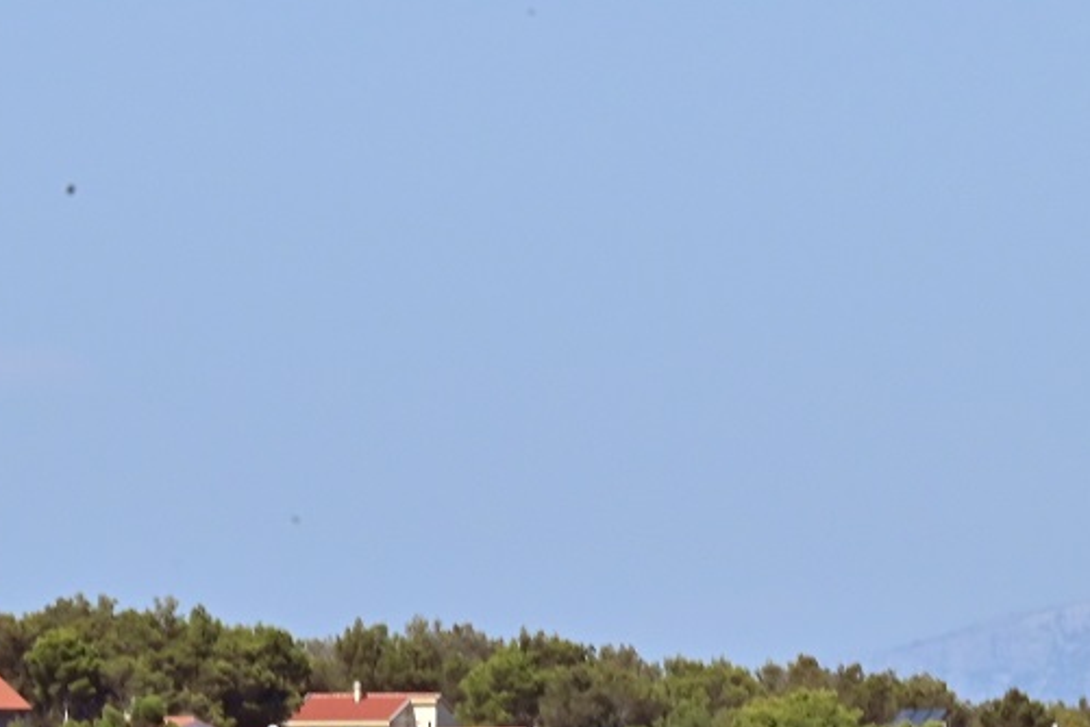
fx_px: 27218
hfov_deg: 2.3
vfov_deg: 1.5
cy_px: 621
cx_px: 555
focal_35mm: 899
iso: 900
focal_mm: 300
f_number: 29
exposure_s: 1/320
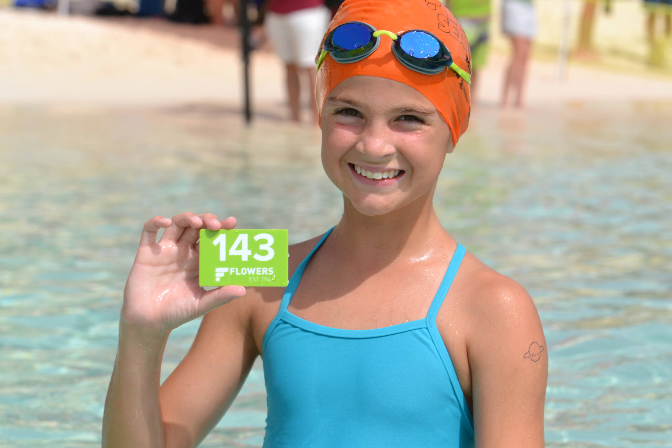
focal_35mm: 105
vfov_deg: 13.0
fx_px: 1960
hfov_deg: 19.5
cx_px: 336
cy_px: 224
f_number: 6.3
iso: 400
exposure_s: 1/1600
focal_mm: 70
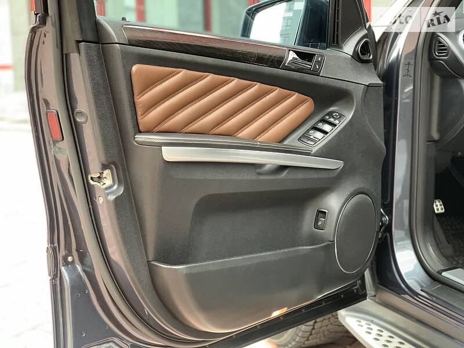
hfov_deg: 36.8
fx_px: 697
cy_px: 174
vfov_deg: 28.0
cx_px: 232
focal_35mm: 52
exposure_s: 1/61
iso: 125
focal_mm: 6
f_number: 2.4
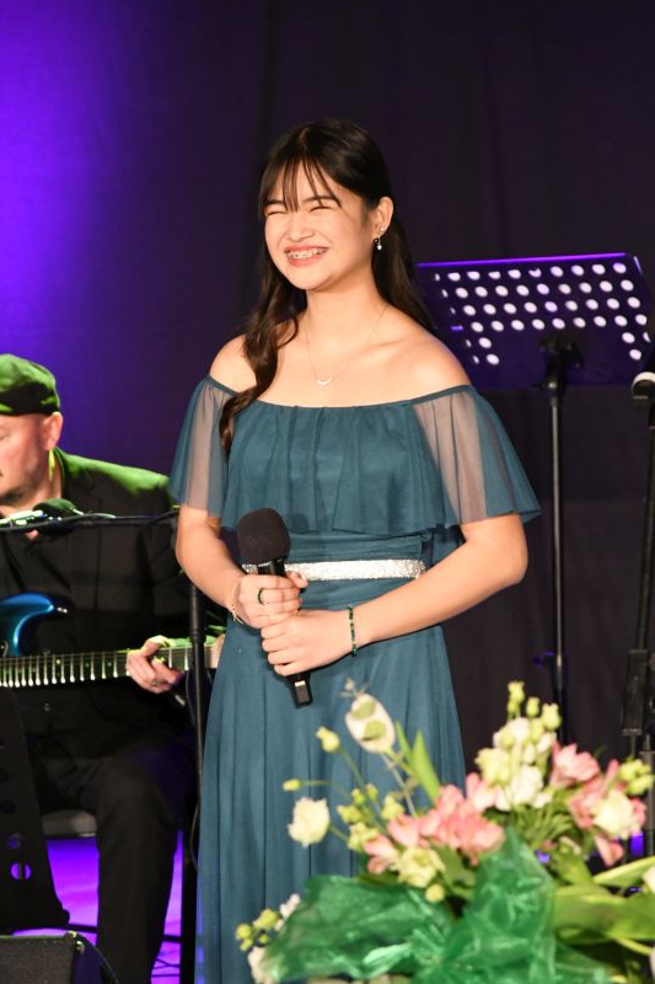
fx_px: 6880
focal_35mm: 252
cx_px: 331
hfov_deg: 5.5
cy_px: 557
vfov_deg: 8.2
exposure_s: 1/100
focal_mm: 140
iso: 2500
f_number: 5.6
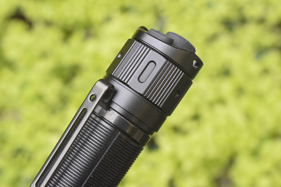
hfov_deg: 24.6
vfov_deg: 16.6
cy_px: 94
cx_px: 140
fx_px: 644
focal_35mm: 82
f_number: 10
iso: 3200
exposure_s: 1/400
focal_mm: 55
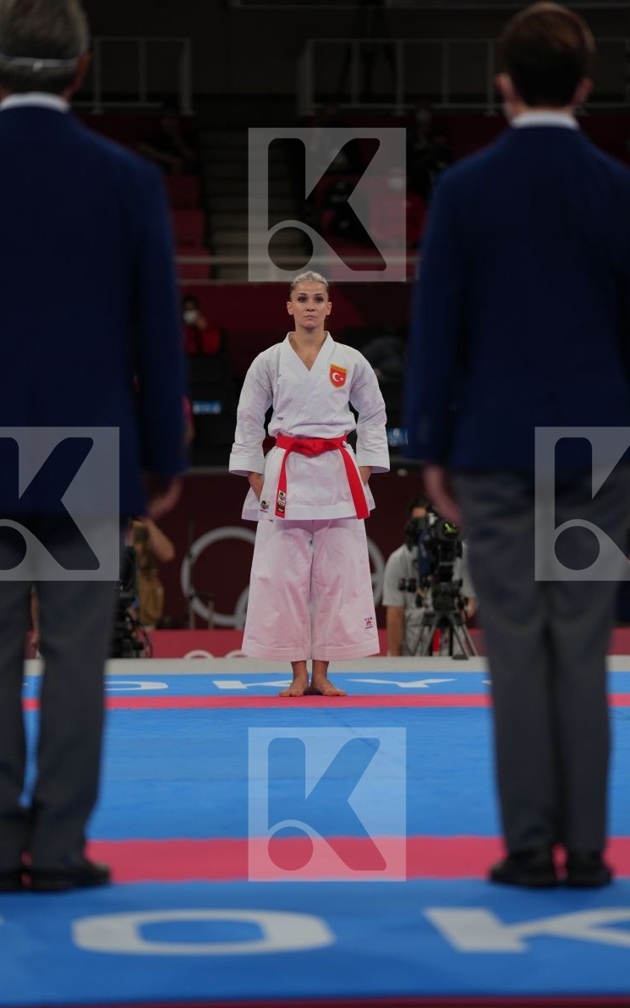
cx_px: 327
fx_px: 4340
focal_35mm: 158
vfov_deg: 13.2
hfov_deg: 8.3
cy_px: 504
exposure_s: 1/1000
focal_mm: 154
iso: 320
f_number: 2.8
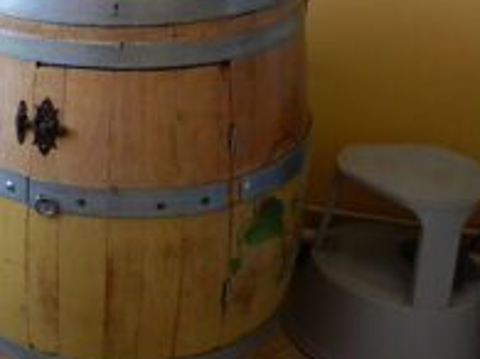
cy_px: 111
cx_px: -79
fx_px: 818
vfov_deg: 24.6
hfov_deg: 28.8
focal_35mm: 59
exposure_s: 1/25
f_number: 4
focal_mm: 4.3
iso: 160
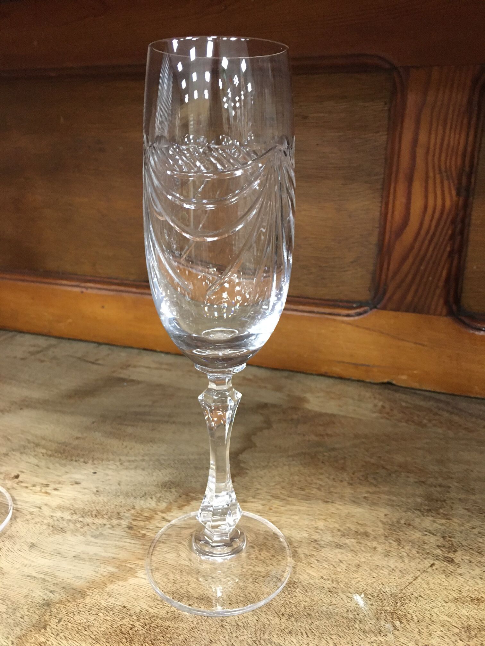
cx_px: 242
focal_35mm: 29
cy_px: 323
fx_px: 542
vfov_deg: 61.7
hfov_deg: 48.2
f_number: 2.2
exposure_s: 1/25
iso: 200
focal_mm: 4.15
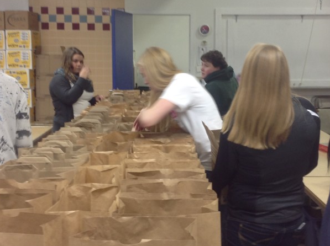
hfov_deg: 32.1
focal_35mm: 60
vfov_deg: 24.3
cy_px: 103
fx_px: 571
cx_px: 195
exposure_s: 1/15
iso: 50
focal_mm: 4.28
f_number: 2.4
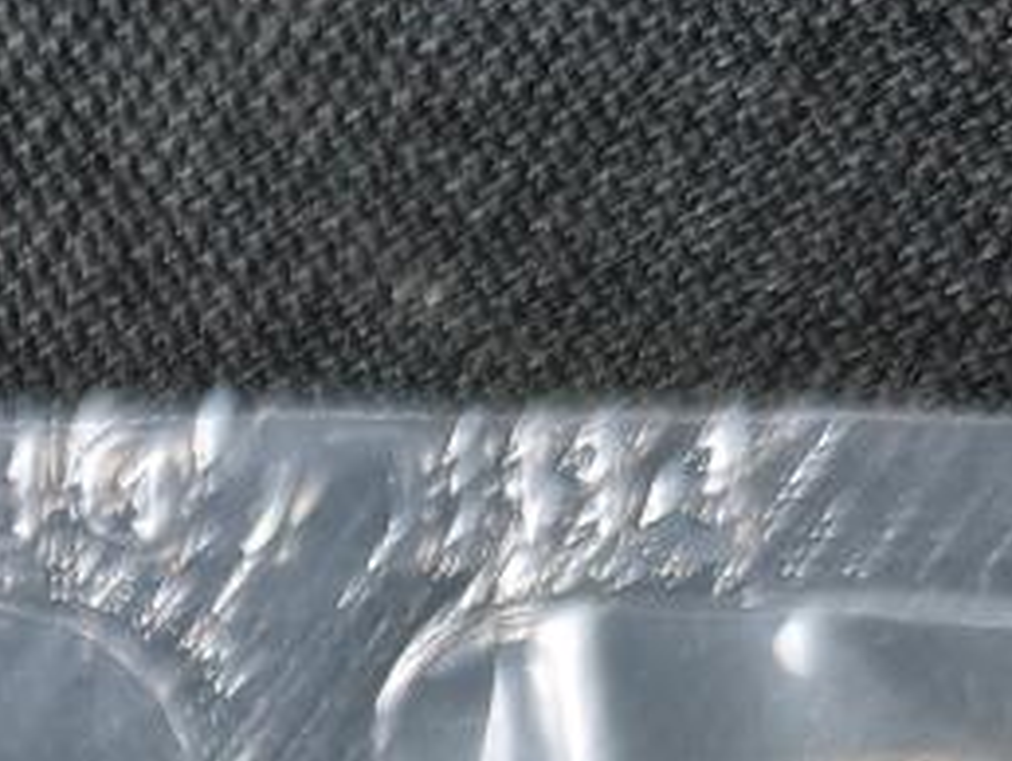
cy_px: 1946
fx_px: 3804
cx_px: -624
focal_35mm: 130
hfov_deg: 14.0
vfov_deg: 9.8
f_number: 1.6
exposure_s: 1/100
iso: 400
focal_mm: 5.84
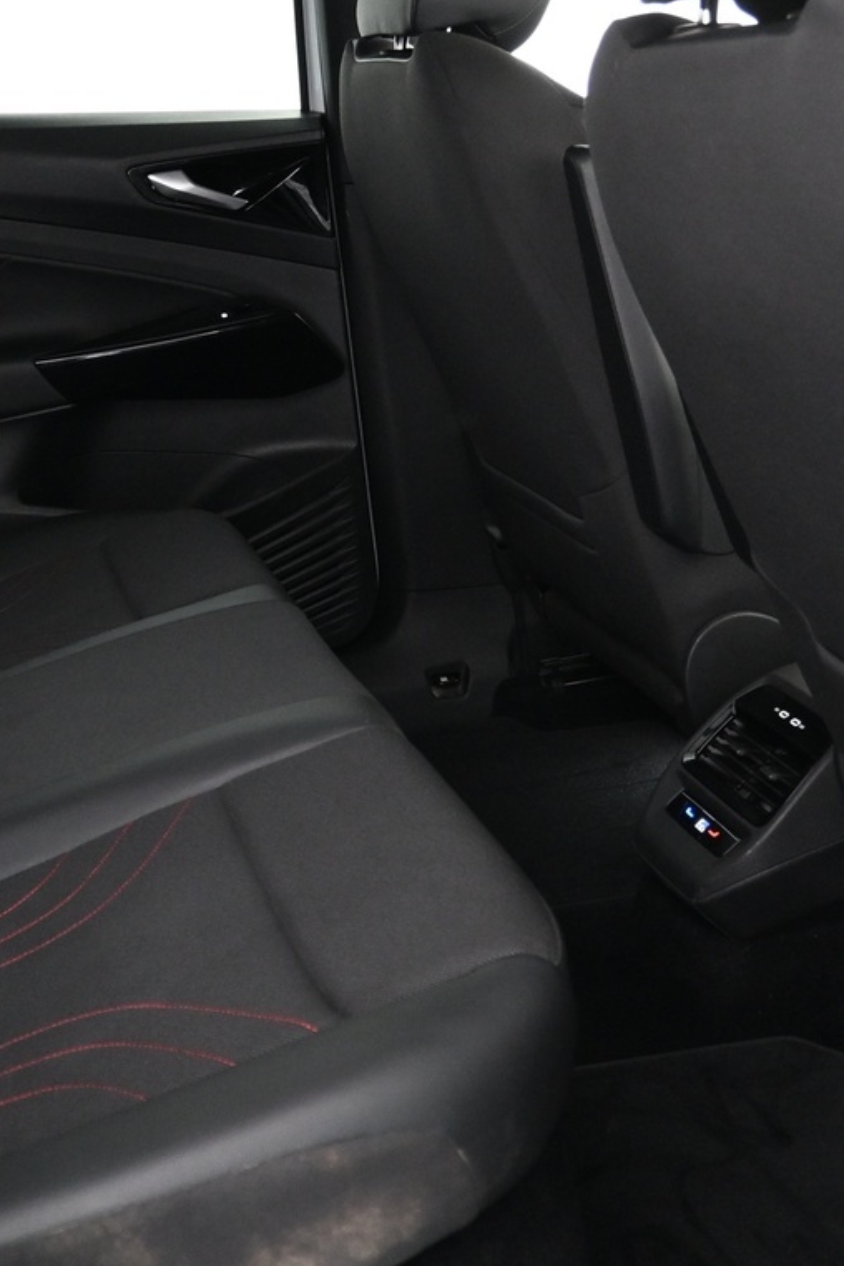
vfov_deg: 38.4
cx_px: 254
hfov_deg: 26.3
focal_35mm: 51
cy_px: 404
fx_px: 1793
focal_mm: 16
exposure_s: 1/15
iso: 1600
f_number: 3.5
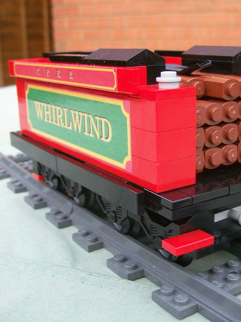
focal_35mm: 49
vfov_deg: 38.9
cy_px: 162
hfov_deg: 29.6
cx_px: 145
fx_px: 455
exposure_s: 1/59.3
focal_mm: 6
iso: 80
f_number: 2.7
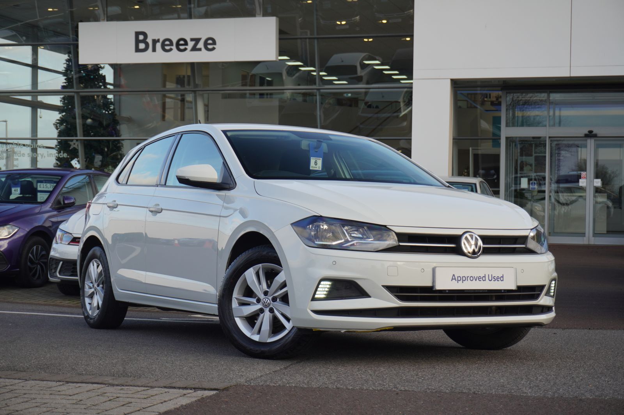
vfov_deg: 21.5
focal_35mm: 63
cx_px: 312
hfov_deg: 31.9
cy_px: 208
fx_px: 1091
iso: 200
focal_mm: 42
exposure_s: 1/160
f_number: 5.6
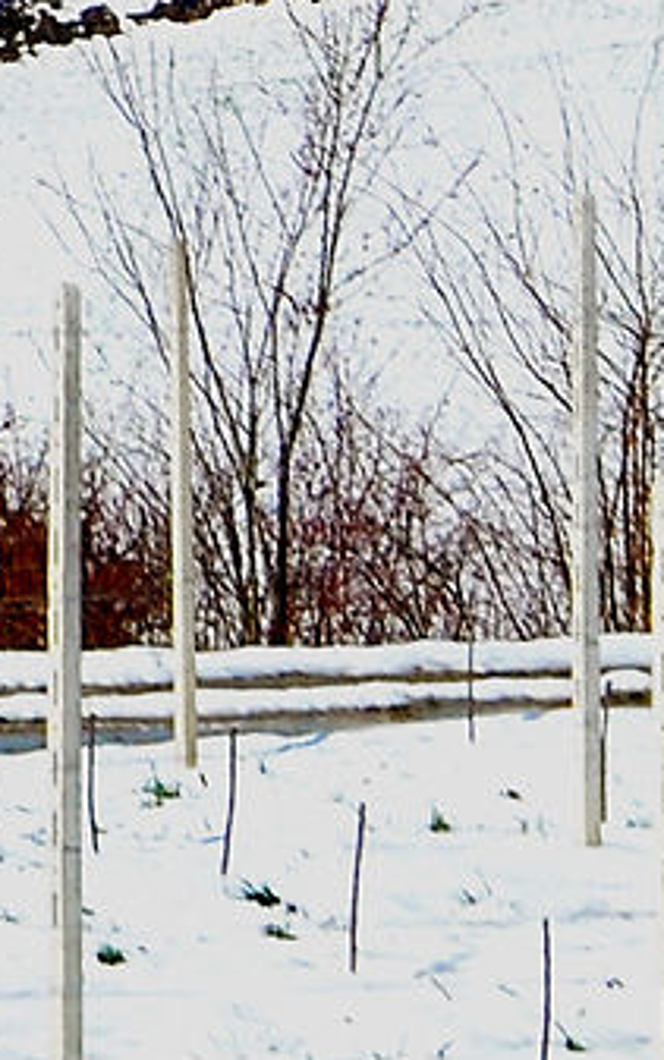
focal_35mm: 545
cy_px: -574
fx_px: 15760
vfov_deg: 3.8
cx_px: -1806
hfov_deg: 2.4
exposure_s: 1/640
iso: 200
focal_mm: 50
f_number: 11
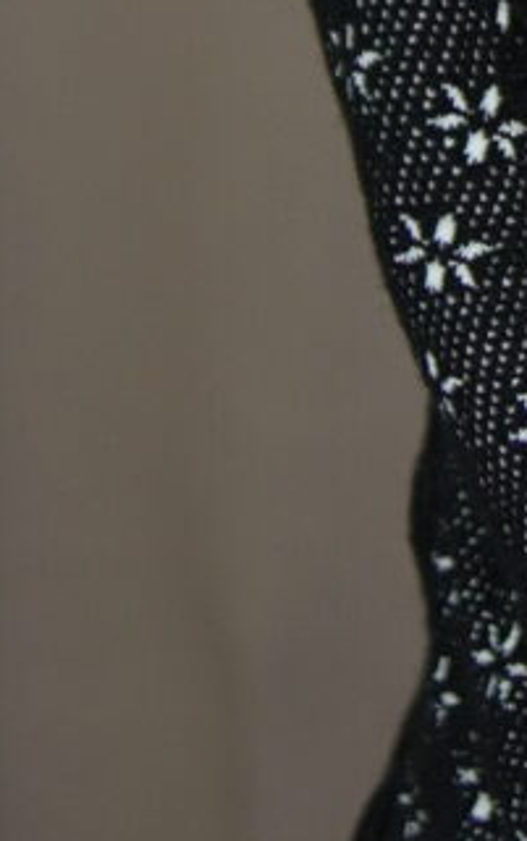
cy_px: -909
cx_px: 1142
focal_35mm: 280
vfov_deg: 7.2
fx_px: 6427
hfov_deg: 4.6
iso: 200
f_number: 1.8
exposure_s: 1/160
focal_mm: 23
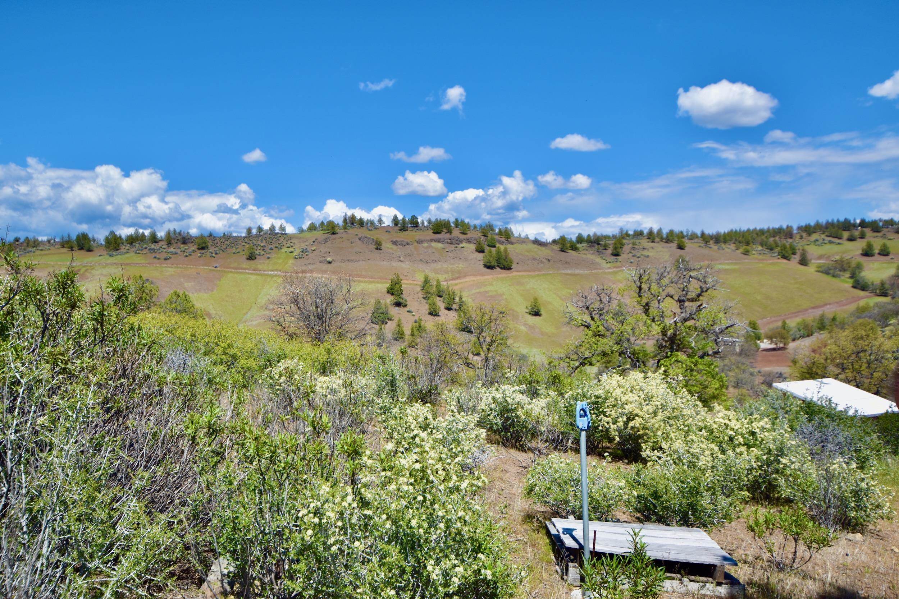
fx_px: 712
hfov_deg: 64.6
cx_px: 450
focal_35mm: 28
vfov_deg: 45.7
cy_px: 300
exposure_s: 1/2000
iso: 200
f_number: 4.2
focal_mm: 19
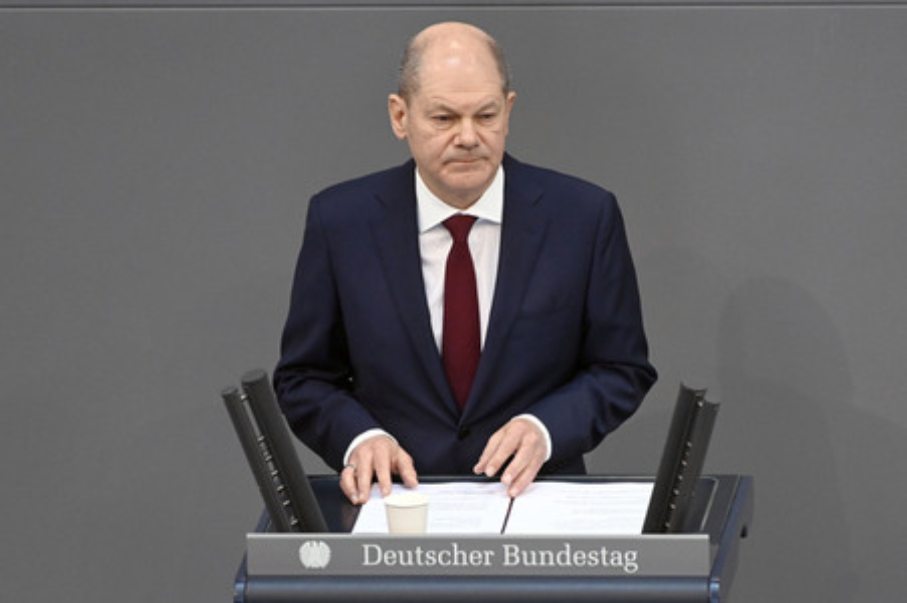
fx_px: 12588
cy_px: 302
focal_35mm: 500
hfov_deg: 4.1
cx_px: 454
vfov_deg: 2.7
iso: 6400
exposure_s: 1/400
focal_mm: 500
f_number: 5.6
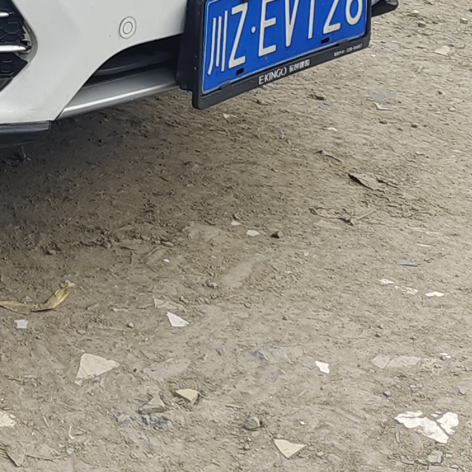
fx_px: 1728
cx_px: -448
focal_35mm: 112
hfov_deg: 13.5
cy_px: -231
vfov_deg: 14.5
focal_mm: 5.56
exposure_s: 1/563
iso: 71
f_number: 1.88
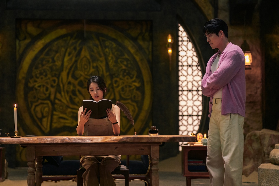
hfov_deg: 18.4
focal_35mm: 111
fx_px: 860
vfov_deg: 12.3
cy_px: 93
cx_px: 140
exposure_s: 1/125
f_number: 2.8
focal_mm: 111
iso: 2500
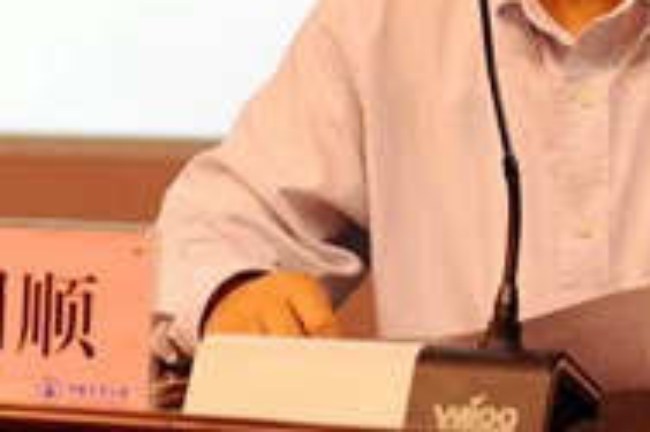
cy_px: -206
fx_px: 3175
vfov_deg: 7.7
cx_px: 567
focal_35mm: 176
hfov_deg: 11.6
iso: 800
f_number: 3.5
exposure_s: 1/50
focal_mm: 55
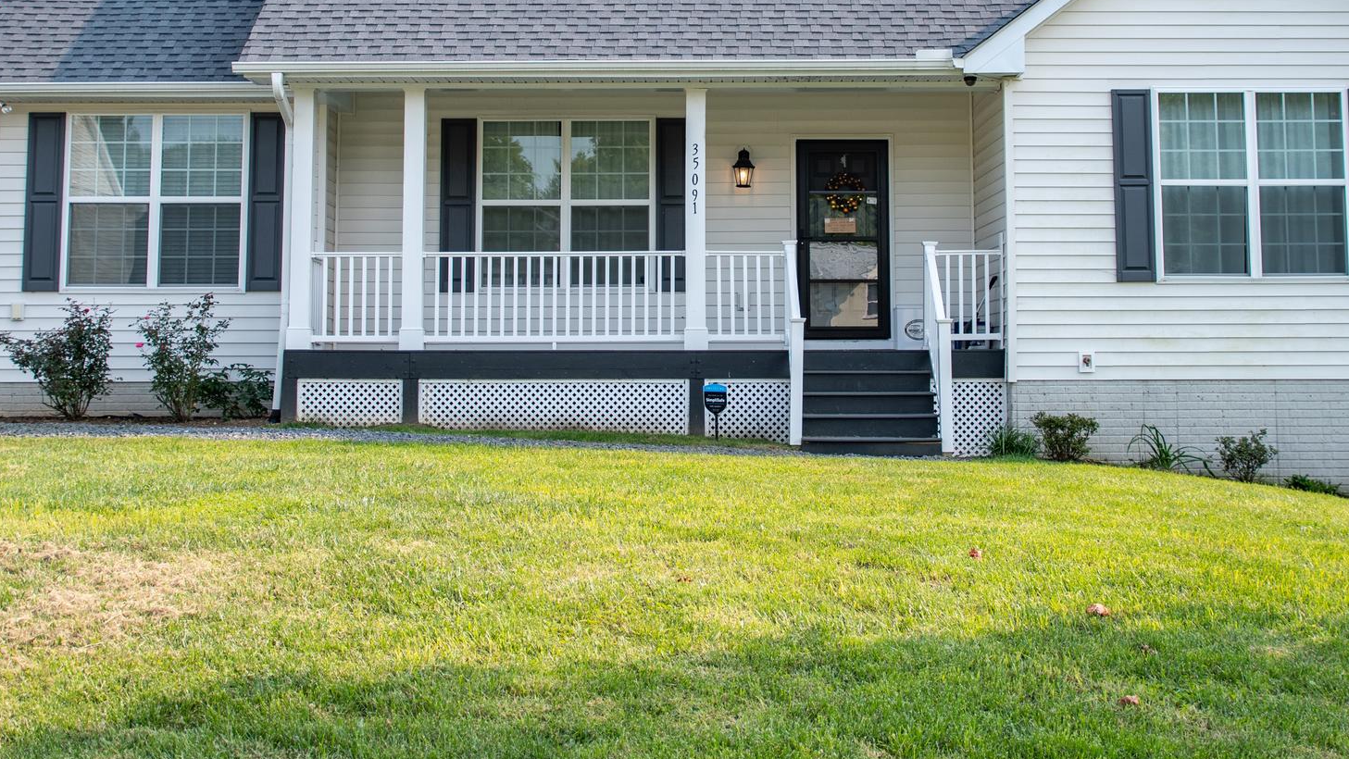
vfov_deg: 22.3
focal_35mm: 53
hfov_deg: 39.1
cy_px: 137
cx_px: 720
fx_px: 1896
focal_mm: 24
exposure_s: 1/640
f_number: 3.8
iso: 160
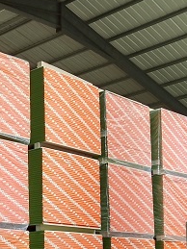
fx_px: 584
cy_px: 222
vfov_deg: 23.5
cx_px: -44
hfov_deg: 17.3
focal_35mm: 81
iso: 50
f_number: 1.8
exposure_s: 1/248
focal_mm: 3.95
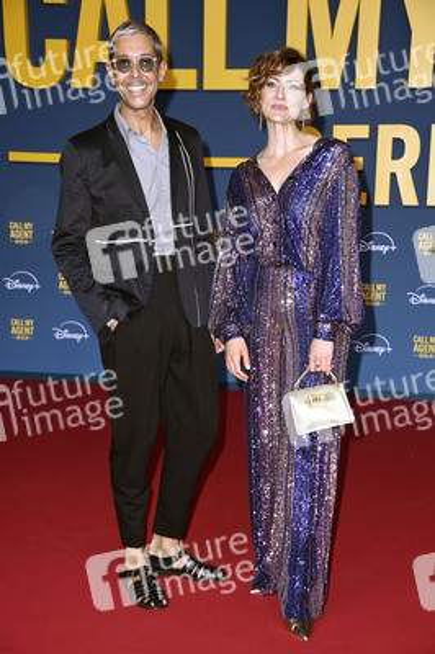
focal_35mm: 65
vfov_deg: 31.0
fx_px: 1180
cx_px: 218
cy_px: 327
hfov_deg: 20.9
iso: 800
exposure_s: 1/250
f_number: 5.6
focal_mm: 65
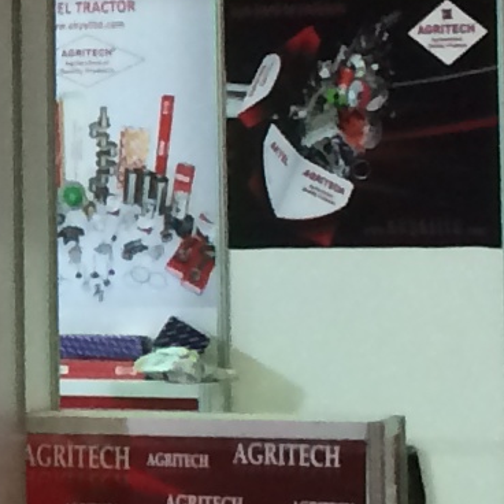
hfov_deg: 6.9
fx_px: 3871
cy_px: 100
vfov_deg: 7.4
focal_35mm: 235
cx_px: -878
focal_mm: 4.12
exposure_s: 1/33
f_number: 2.2
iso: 50
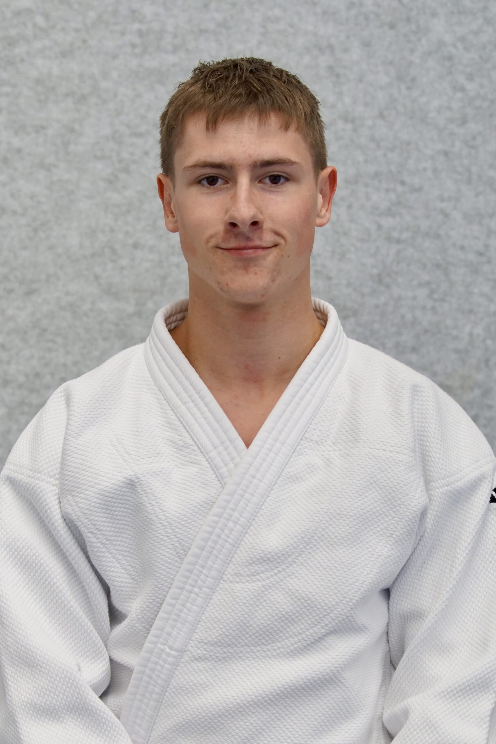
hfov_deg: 16.1
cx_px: 248
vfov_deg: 23.9
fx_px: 1756
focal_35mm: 85
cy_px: 372
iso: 800
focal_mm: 85
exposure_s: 1/160
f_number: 4
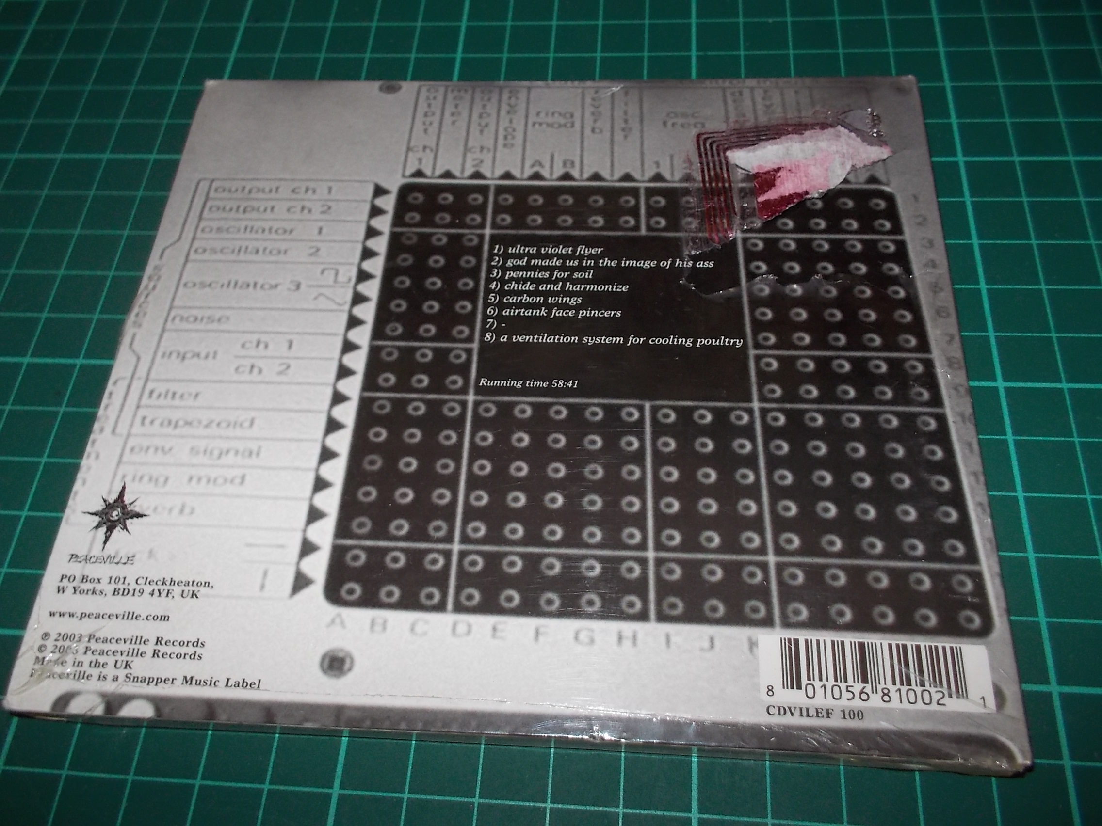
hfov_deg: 61.7
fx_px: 923
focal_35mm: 29
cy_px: 413
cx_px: 551
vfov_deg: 48.2
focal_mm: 4.1
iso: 200
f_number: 3.3
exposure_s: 1/30
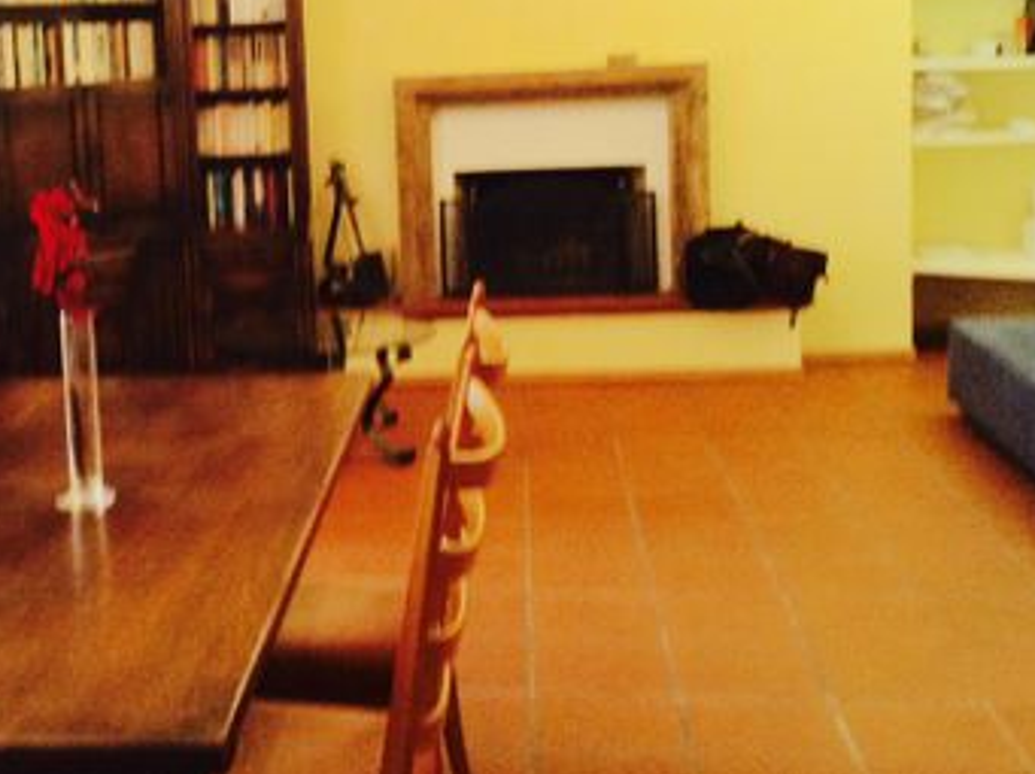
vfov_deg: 25.0
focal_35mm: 58
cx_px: 255
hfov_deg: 32.6
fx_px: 1732
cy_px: 212
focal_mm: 3.3
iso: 64
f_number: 2.4
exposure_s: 1/24
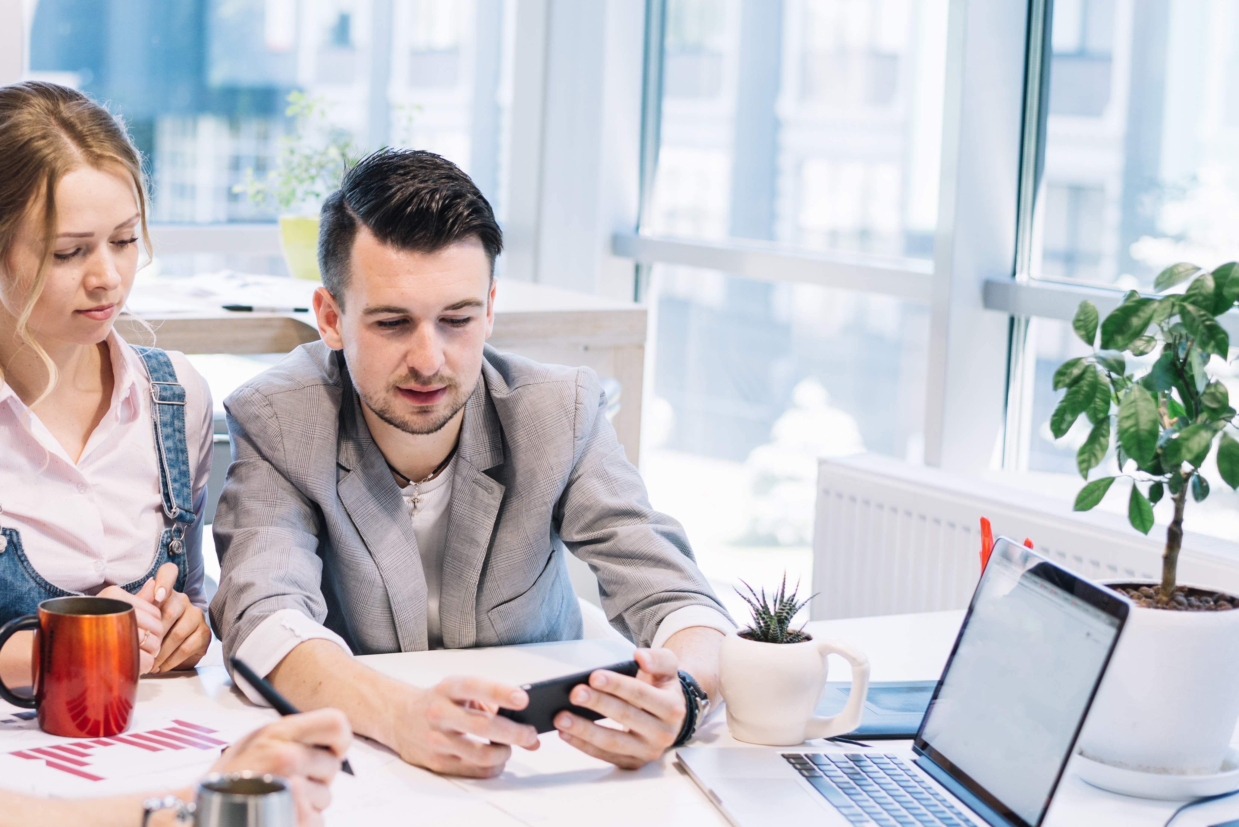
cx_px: 368
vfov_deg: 19.2
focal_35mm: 71
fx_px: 2444
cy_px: 413
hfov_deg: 28.2
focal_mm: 50
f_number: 2.5
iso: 400
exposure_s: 1/100
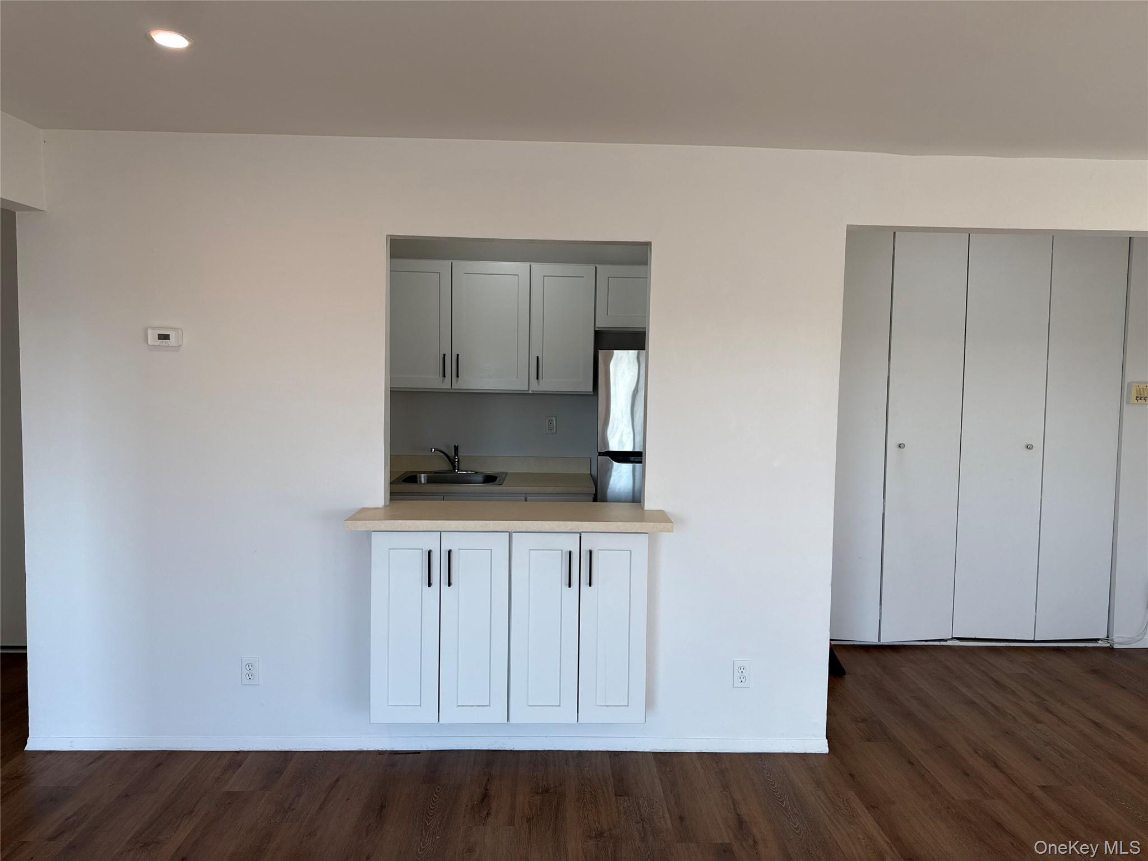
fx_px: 796
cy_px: 430
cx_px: 574
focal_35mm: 24
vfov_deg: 56.8
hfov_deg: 71.6
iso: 80
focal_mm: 6.76
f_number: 1.78
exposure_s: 1/315
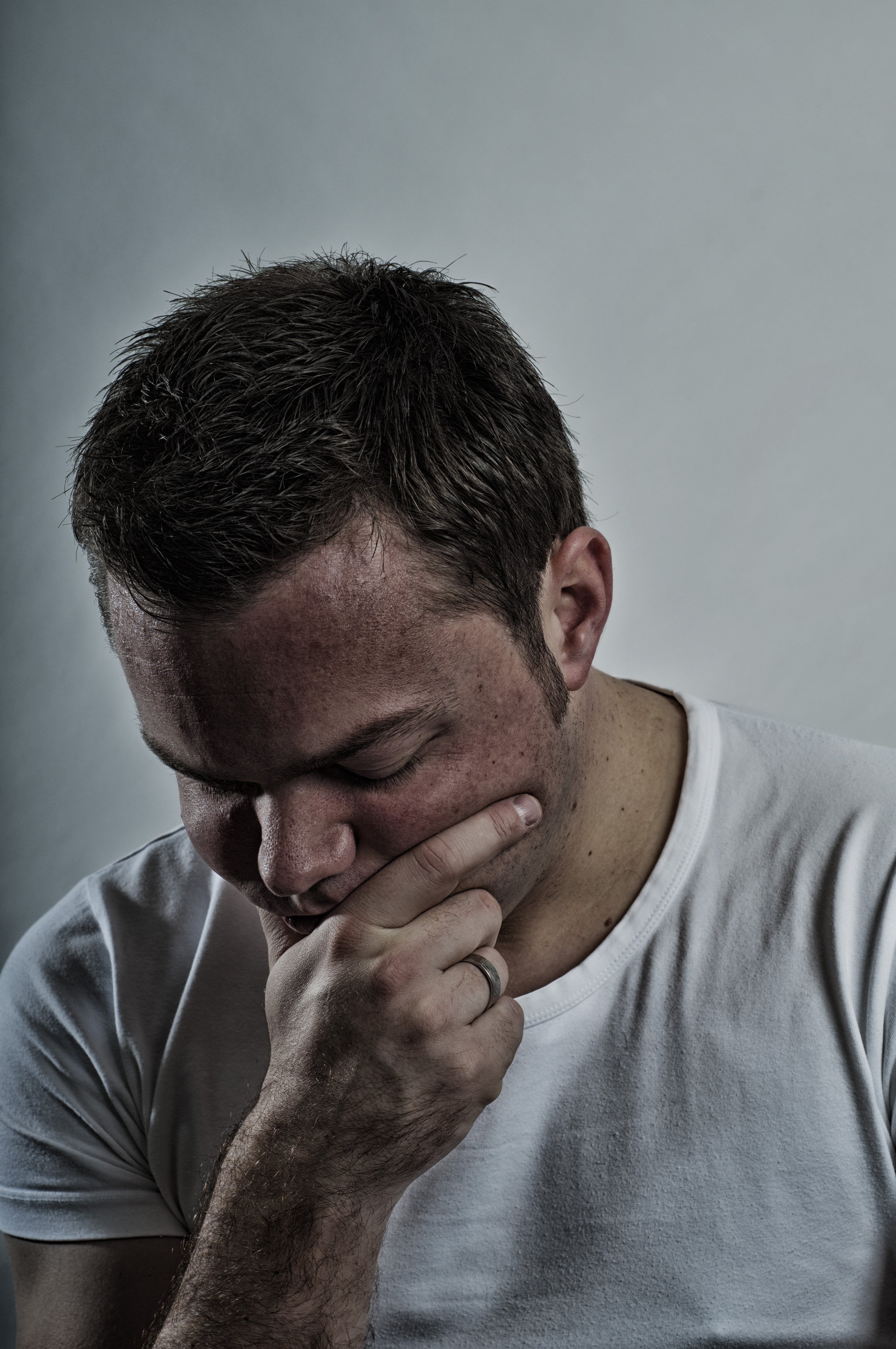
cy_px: 674
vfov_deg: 27.0
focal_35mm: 75
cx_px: 448
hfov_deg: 18.1
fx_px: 2807
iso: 200
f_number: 8
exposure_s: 1/250
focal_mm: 50
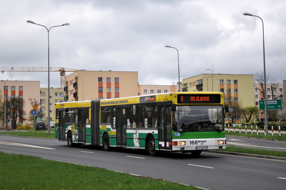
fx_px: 654
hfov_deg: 24.7
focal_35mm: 82
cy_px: 95
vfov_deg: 16.5
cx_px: 143
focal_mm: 55
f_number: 5.6
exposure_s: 1/1250
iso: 400
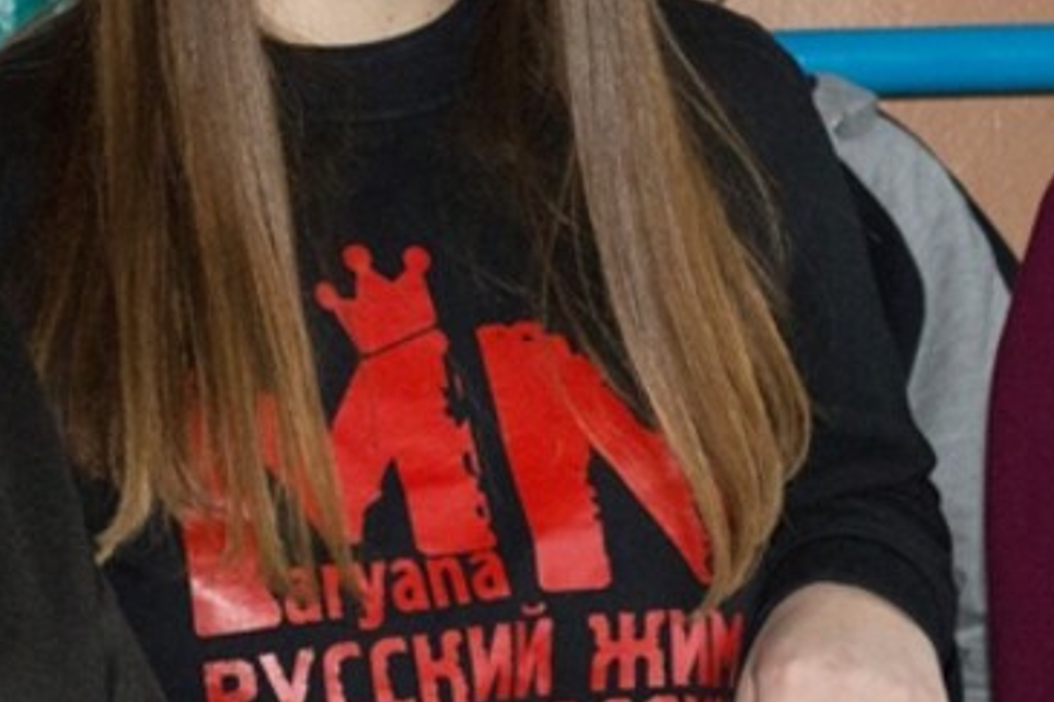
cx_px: 526
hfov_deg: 10.7
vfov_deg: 7.1
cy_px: 55
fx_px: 5648
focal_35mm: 193
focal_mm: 48
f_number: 5.6
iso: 3200
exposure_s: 1/60
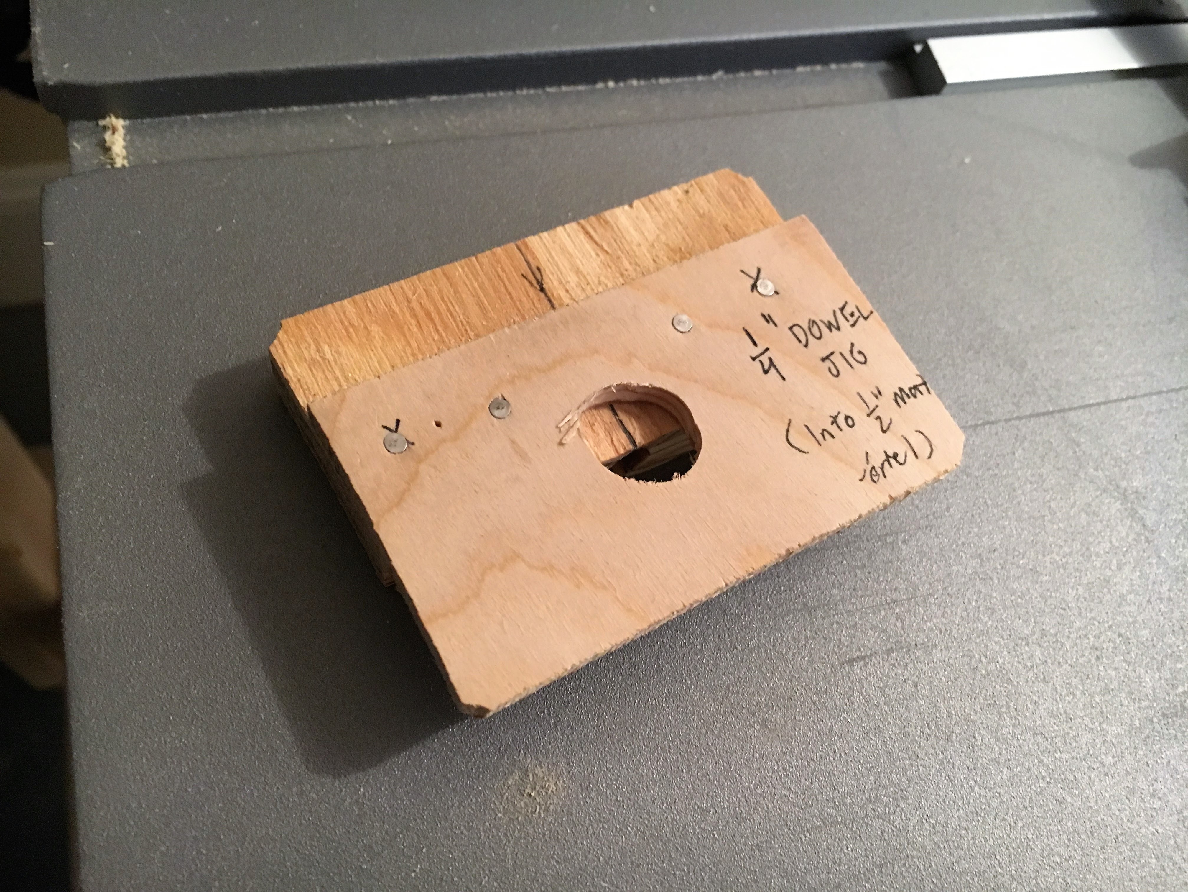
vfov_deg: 48.2
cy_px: 446
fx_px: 995
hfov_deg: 61.7
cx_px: 594
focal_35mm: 29
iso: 200
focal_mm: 4.15
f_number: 2.2
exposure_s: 1/15
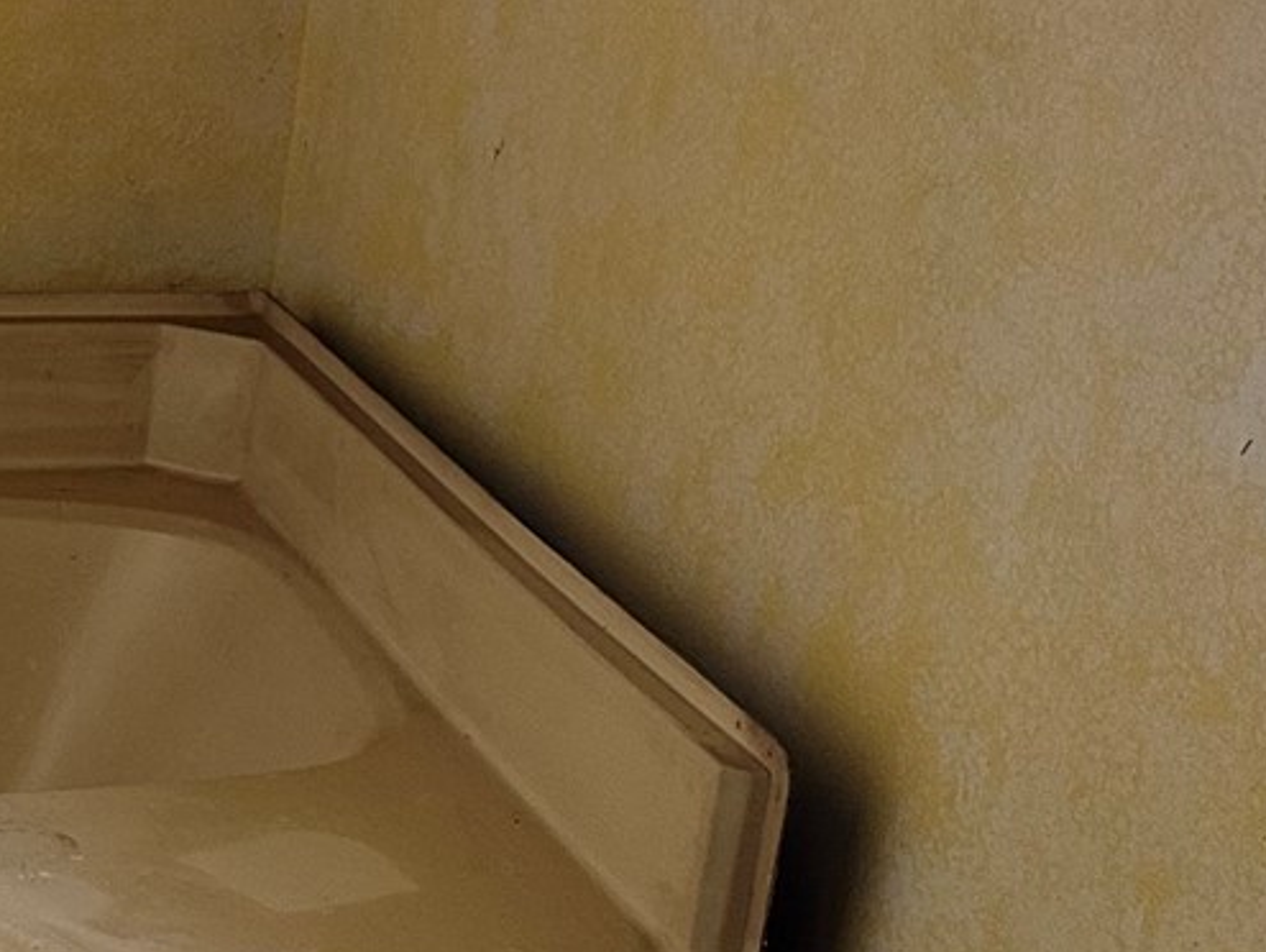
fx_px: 3404
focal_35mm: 93
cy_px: 773
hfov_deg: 18.7
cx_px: -624
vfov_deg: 15.8
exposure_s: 1/60
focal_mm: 6.86
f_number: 1.78
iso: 400
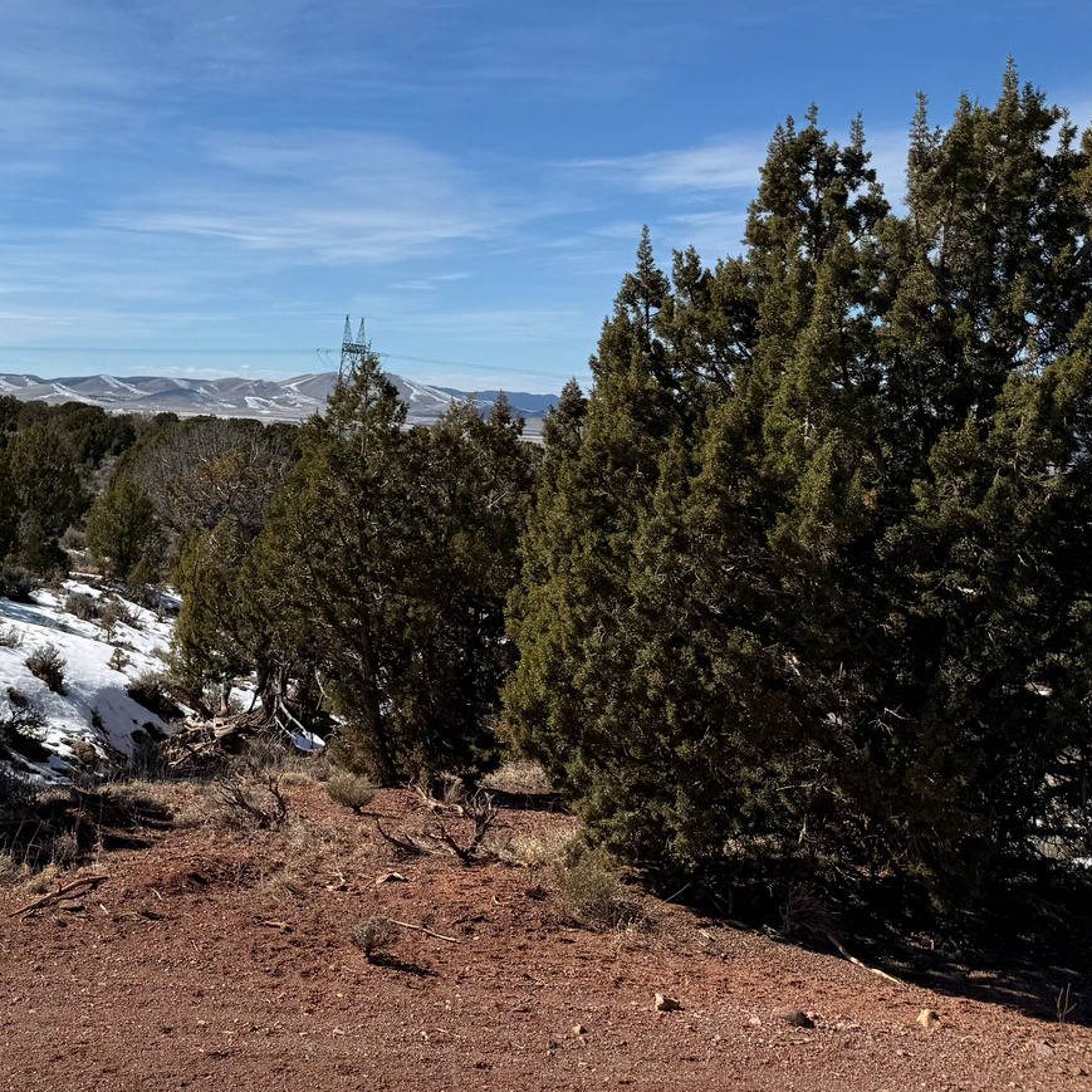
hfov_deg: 30.1
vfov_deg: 33.6
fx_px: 1785
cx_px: -141
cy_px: 336
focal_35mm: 50
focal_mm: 6.76
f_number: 1.78
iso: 80
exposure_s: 1/8130
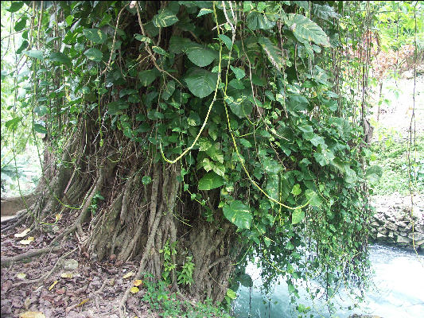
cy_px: 159
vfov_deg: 49.8
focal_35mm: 28
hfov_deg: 63.4
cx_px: 212
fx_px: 343
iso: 125
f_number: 2.8
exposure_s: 1/50
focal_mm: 7.21
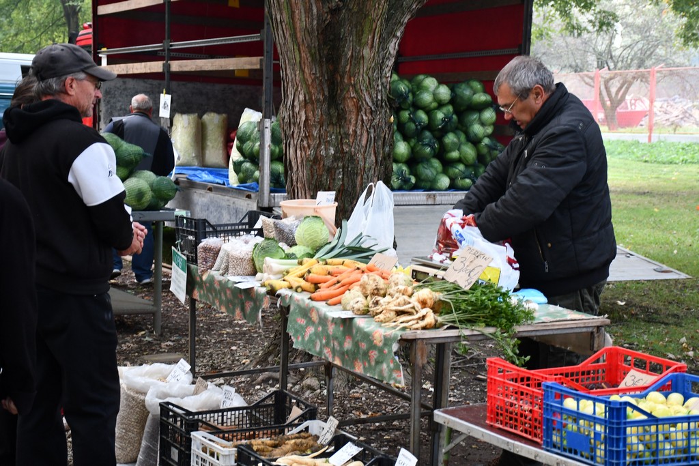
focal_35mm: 63
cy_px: 233
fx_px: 1223
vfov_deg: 21.6
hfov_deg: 31.9
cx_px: 350
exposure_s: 1/125
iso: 800
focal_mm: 42
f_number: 4.5
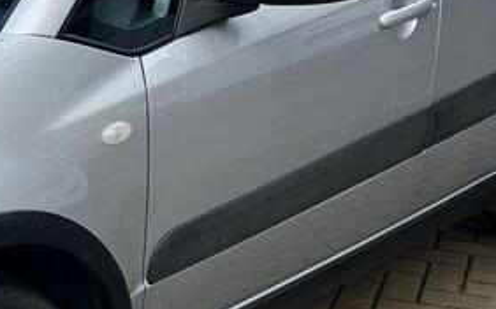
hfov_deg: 19.7
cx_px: -81
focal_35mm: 100
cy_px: 158
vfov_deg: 13.1
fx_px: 1351
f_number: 1.6
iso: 50
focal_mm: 5.1
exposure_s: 1/742
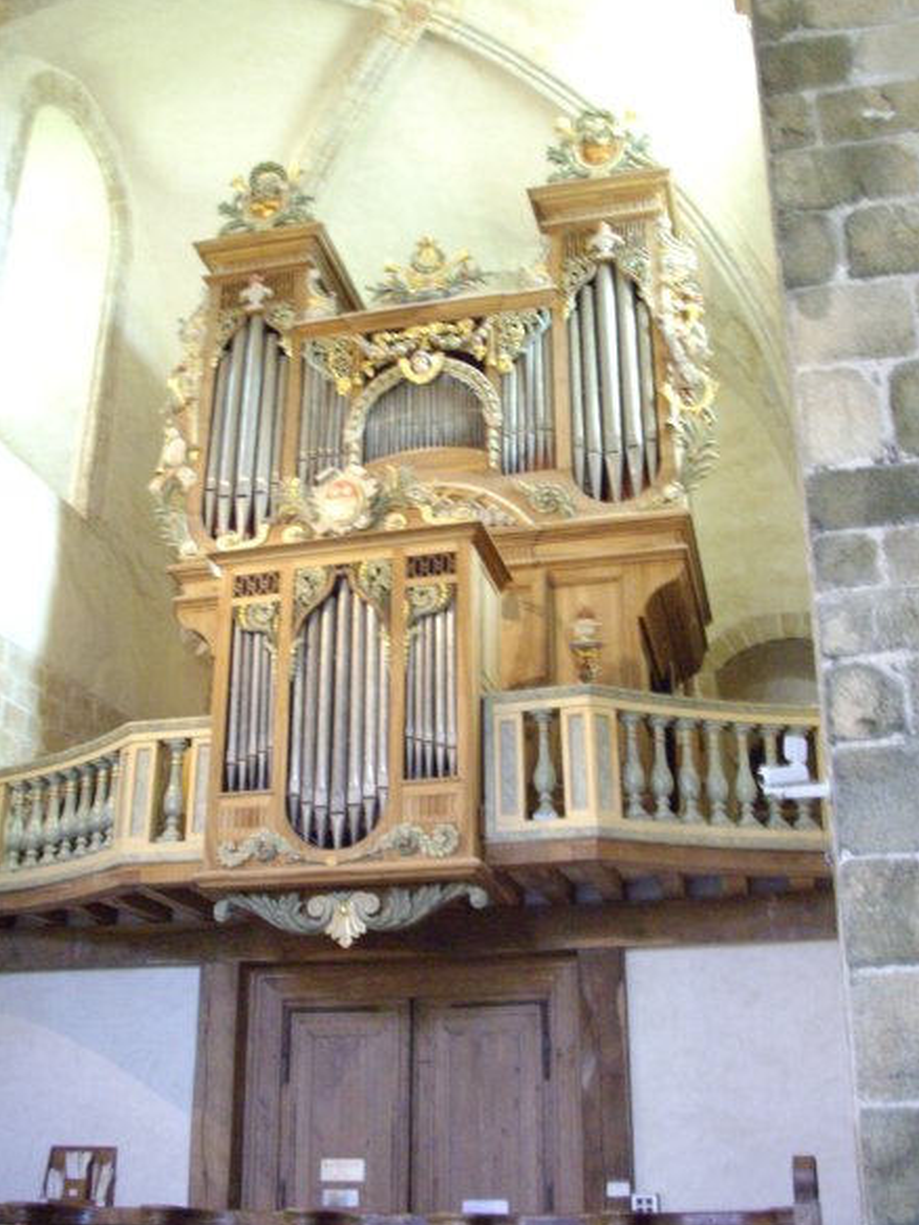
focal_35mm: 38
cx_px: 470
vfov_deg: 49.0
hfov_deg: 37.7
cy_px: 623
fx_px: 1345
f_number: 2.8
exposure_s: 1/4
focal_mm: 6.2
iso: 400
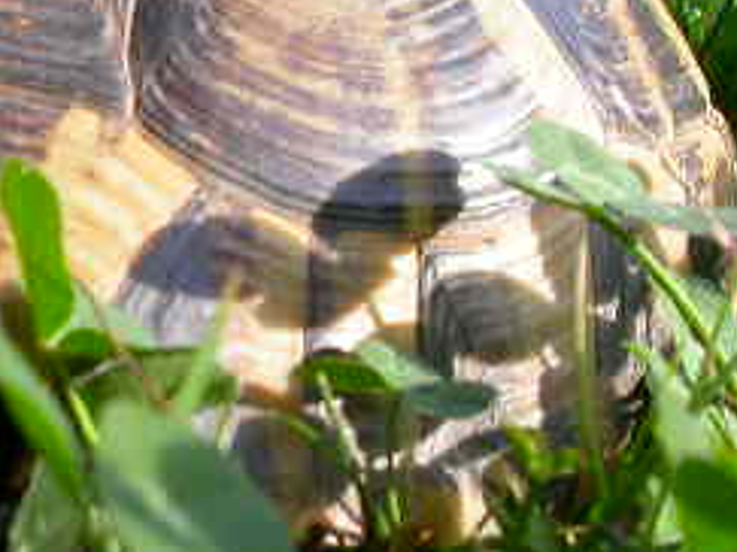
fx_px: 2128
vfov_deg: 14.8
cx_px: -52
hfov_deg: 18.9
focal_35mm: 100
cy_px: 231
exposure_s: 1/65.7
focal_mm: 7.85
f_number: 5.3
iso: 100
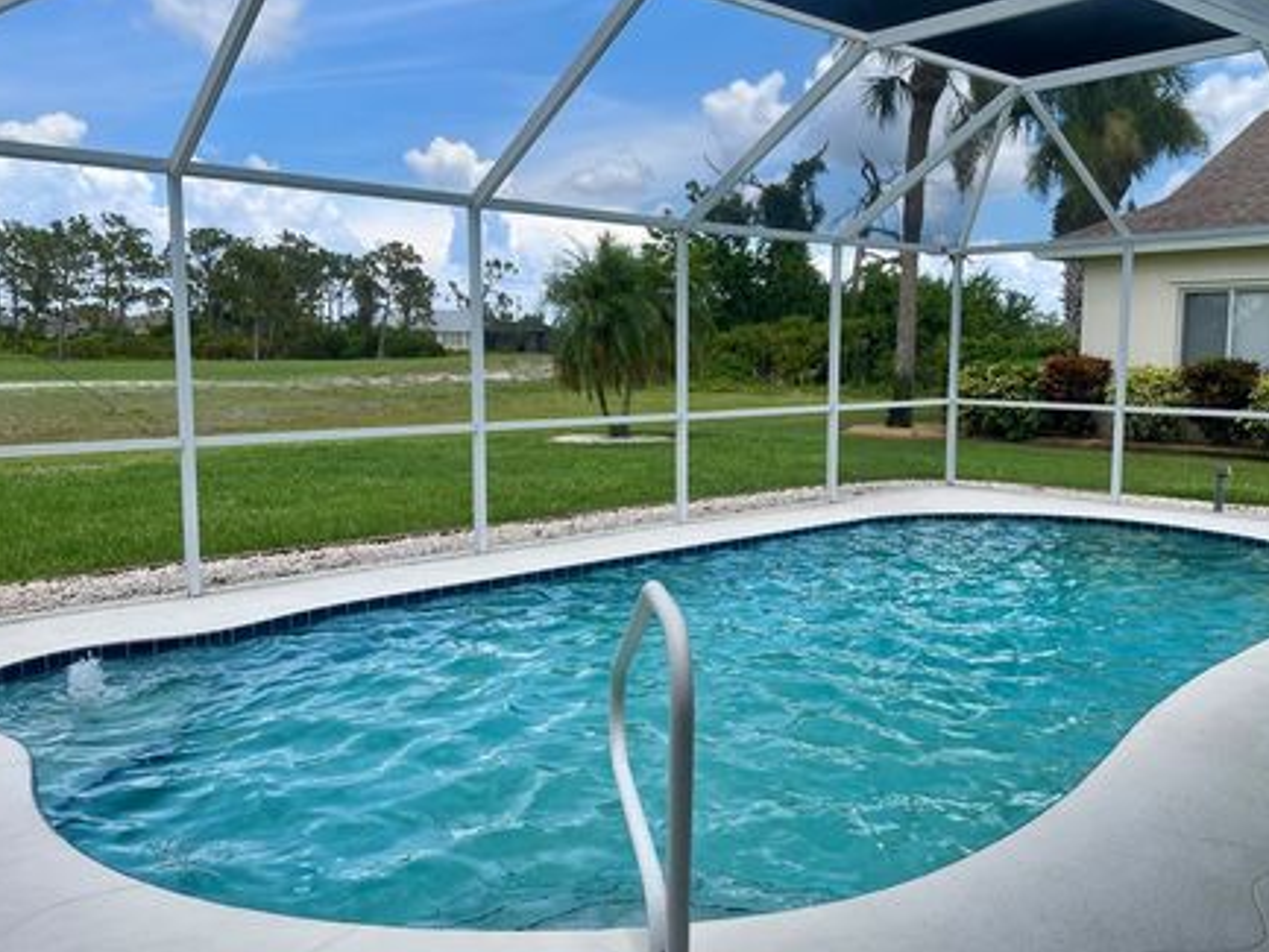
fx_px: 1100
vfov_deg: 46.8
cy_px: 473
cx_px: 671
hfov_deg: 59.9
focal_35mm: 30
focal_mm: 4.2
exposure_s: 1/1667
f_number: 1.6
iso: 32
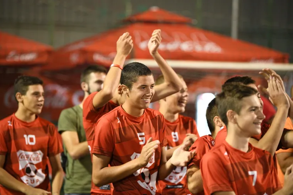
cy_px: 98
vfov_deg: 9.5
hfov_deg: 14.2
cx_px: 146
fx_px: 1180
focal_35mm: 145
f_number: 2.8
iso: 4000
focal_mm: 145
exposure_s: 1/125
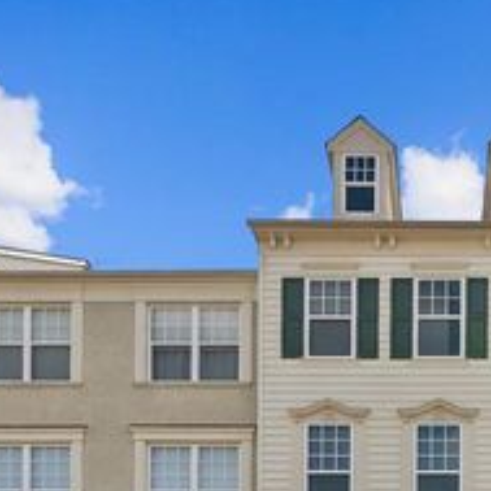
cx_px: 447
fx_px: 578
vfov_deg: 43.2
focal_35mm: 36
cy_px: 414
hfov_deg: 42.1
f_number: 11
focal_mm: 16
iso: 200
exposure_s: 1/200
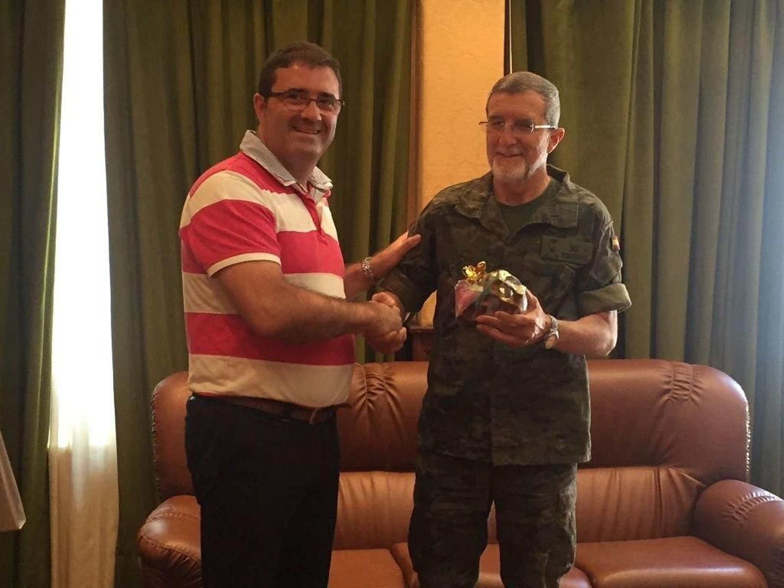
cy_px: 294
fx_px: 657
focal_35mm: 29
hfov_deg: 61.7
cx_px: 392
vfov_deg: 48.2
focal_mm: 4.15
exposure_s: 1/33
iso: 160
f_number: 2.2
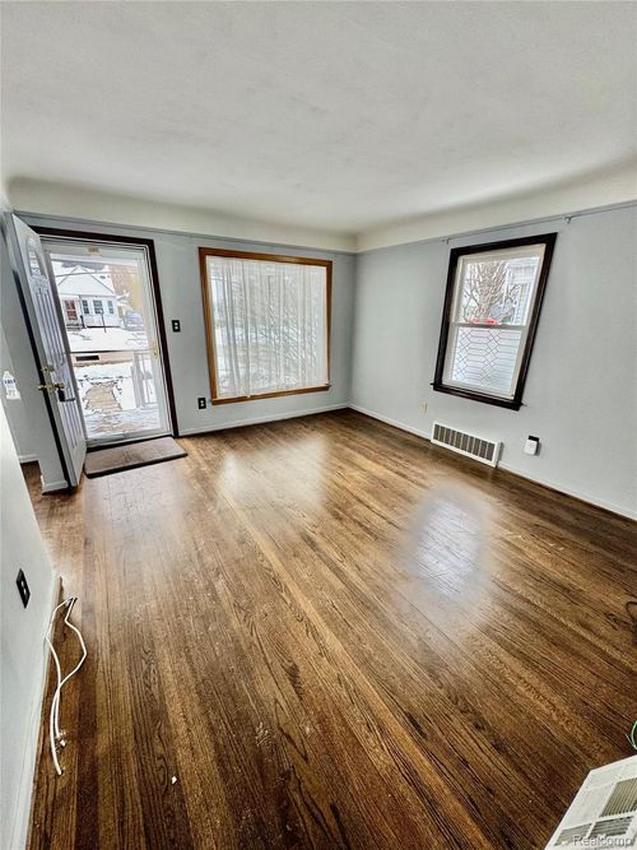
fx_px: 344
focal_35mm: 14
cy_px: 425
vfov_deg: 102.1
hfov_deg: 85.7
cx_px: 318
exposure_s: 1/99
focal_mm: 2.22
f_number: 2.2
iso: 125
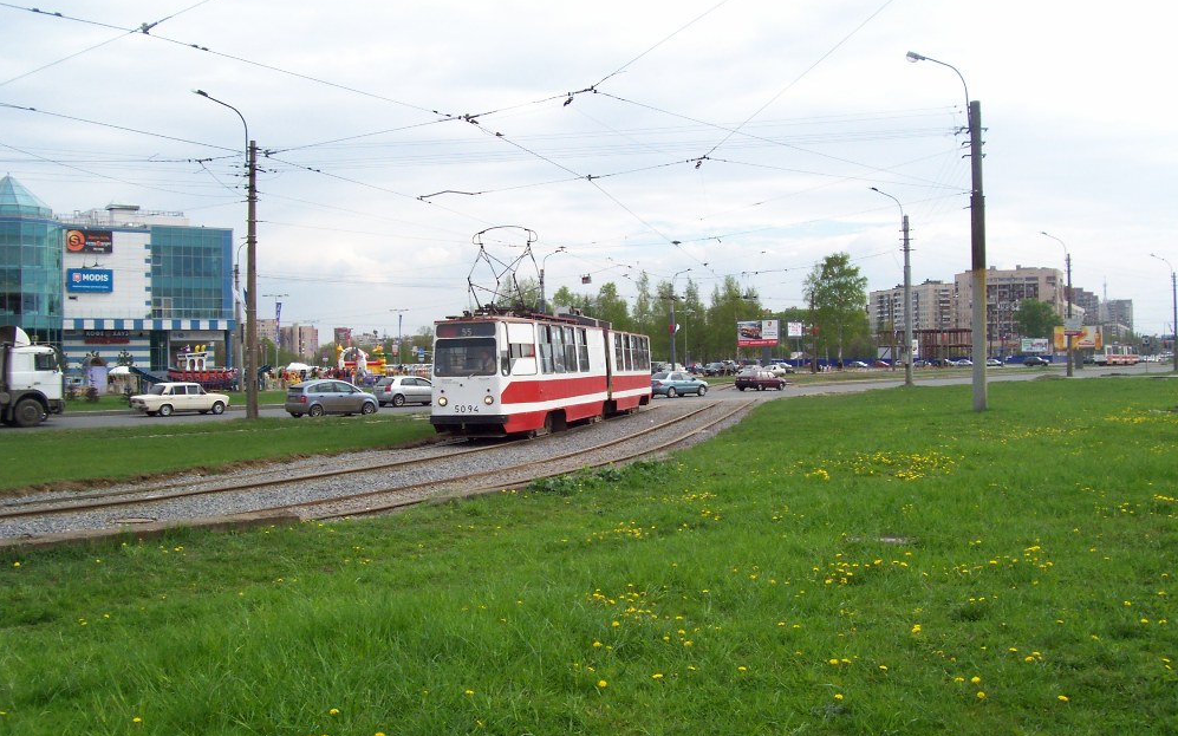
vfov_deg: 34.4
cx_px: 583
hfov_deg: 52.8
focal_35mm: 37
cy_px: 382
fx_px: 1188
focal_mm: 5.6
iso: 80
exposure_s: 1/355
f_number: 5.1
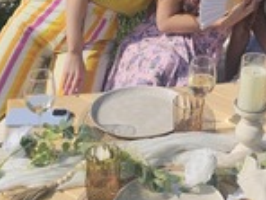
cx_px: 268
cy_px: -117
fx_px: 715
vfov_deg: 14.6
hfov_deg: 20.4
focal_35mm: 93
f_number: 1.7
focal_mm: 6.3
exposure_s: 1/1709
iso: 10
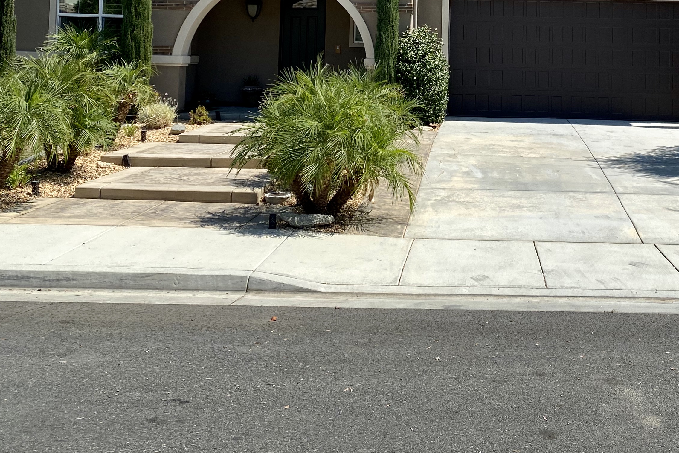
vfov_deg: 26.8
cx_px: 479
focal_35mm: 48
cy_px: 18
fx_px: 905
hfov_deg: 40.3
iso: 32
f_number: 1.8
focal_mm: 4.25
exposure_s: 1/3125
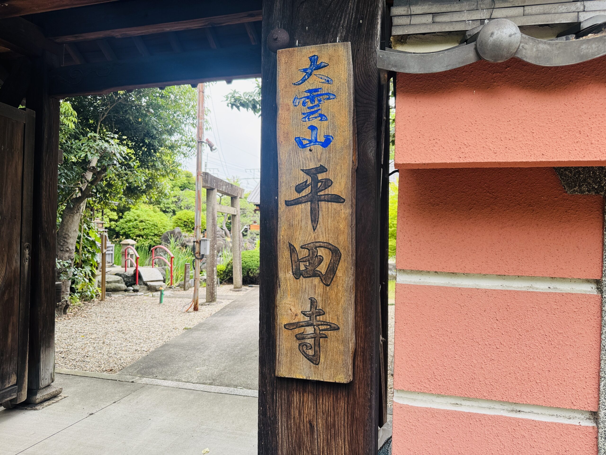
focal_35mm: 24
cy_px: 228
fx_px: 420
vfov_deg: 56.8
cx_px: 303
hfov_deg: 71.6
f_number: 1.78
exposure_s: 1/167
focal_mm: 6.76
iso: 64
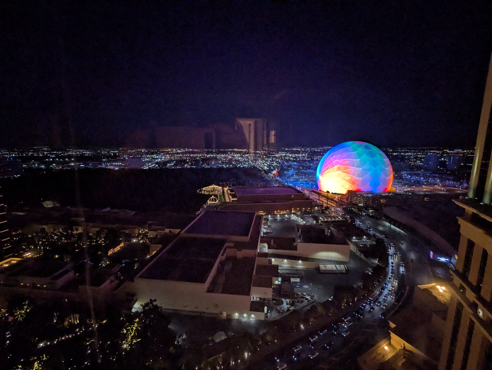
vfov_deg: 78.2
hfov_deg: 94.4
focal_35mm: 16
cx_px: 246
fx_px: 228
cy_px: 185
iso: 666
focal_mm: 2.35
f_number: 2.2
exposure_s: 1/14.9
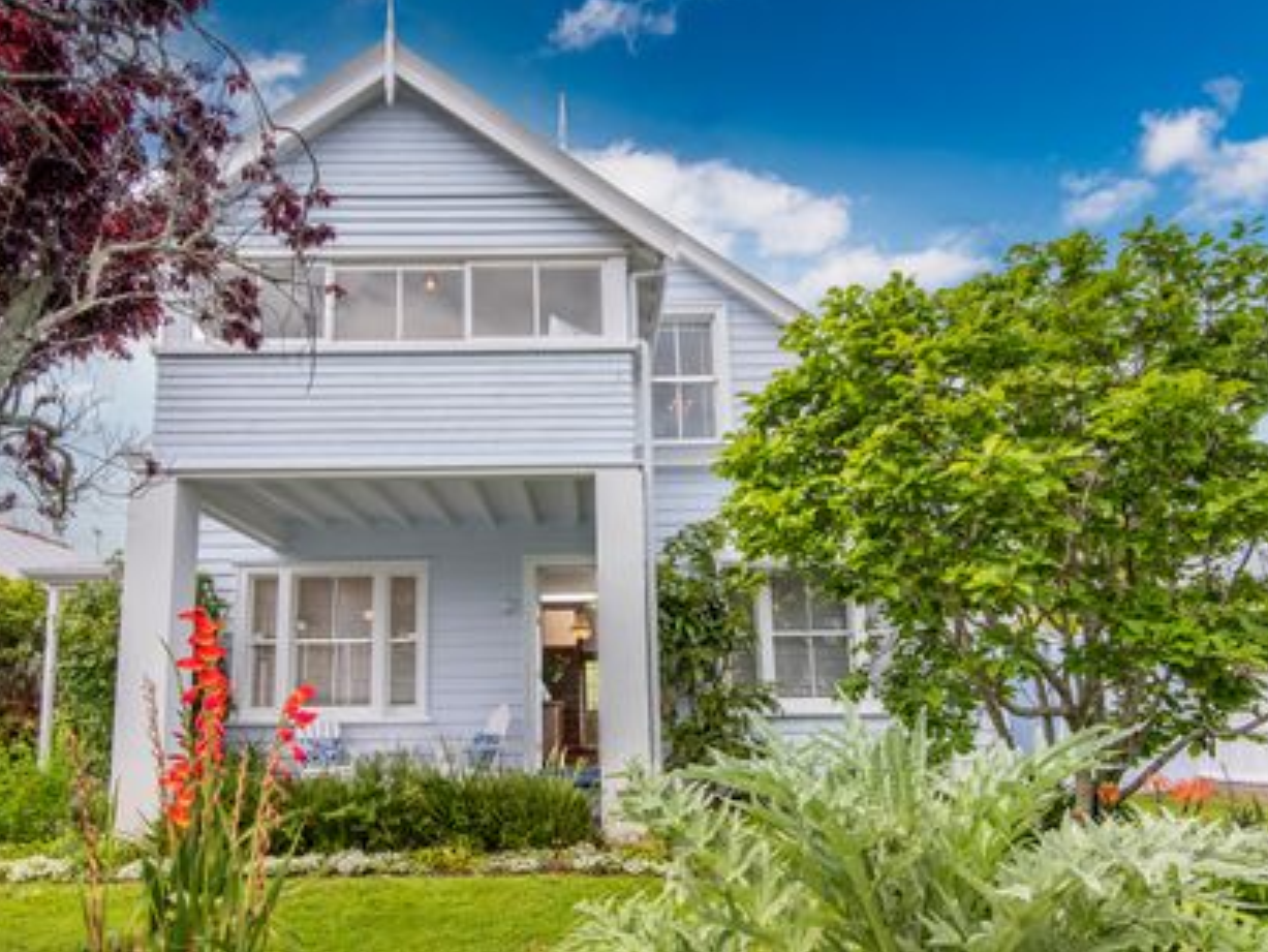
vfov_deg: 63.5
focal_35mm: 21
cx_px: 608
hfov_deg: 78.9
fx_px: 769
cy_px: 470
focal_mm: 19
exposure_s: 1/160
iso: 400
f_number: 11
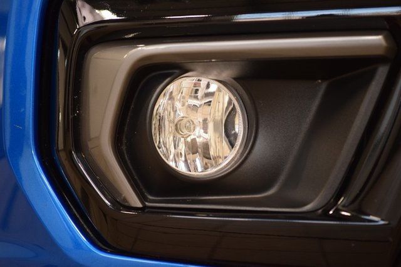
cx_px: 200
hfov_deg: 19.5
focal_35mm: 105
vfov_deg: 13.0
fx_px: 1170
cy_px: 134
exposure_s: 1/125
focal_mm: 70
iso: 1600
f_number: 2.8
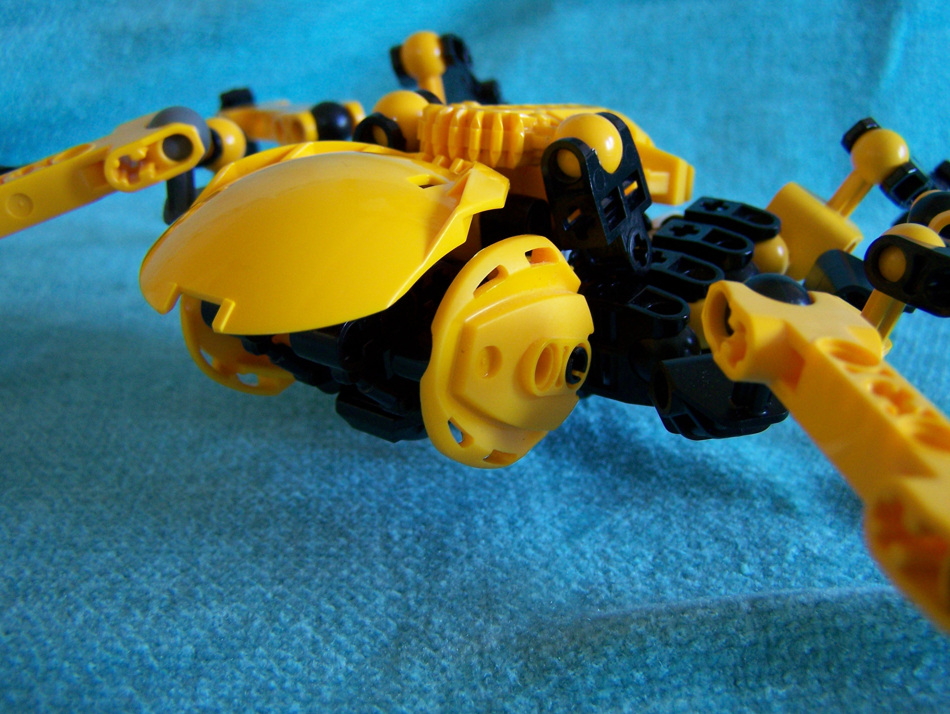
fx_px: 1044
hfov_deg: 48.9
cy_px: 357
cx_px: 475
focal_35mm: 38
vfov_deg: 37.8
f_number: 2.8
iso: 160
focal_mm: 6.3
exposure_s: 1/13
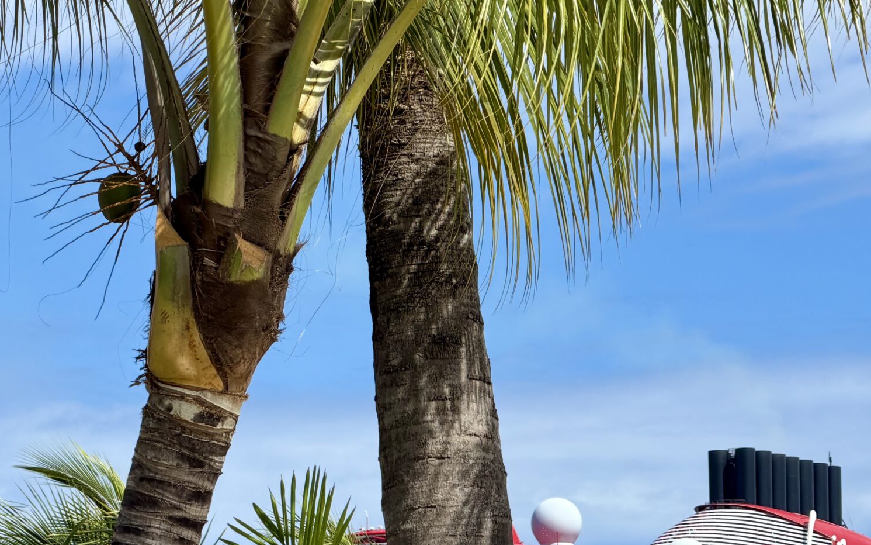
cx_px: 669
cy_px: 356
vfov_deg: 7.2
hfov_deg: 11.5
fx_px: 4320
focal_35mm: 182
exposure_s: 1/638
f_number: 2.8
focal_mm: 16.89
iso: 20
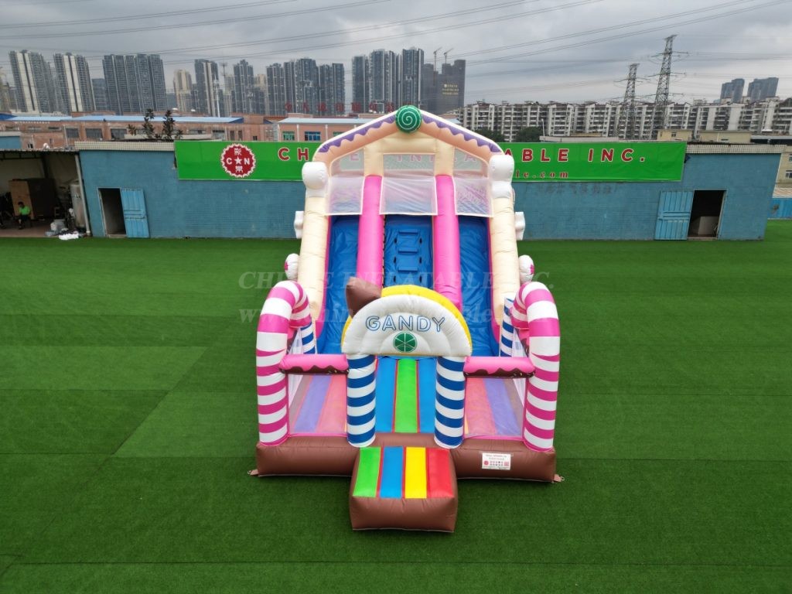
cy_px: 297
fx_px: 549
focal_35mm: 24
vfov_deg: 56.8
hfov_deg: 71.6
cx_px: 396
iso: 110
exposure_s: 1/1500
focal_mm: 6.72
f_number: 1.7
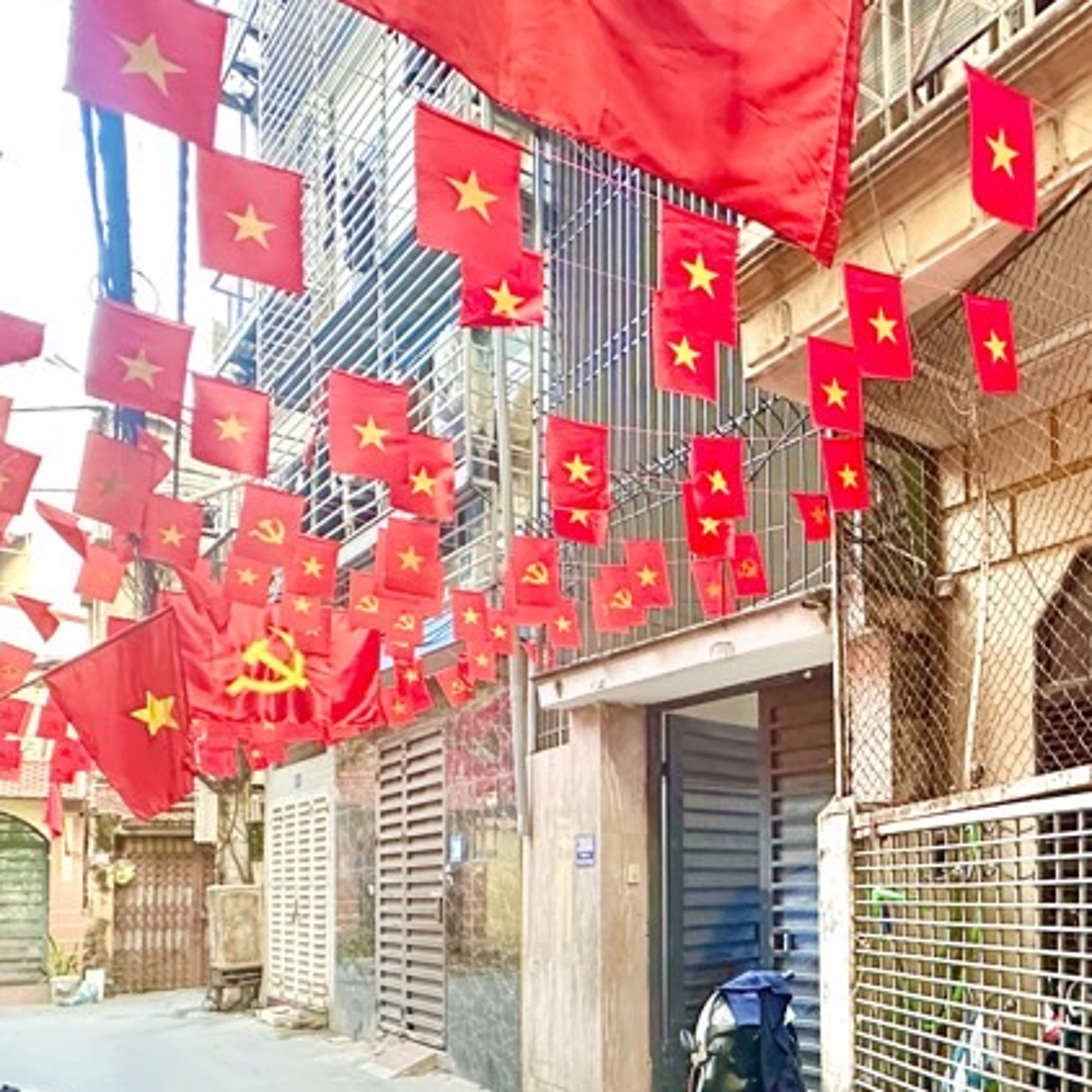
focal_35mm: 30
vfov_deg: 51.5
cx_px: 973
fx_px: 1071
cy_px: 833
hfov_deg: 48.6
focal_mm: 2.22
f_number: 2.2
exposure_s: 1/60
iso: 500
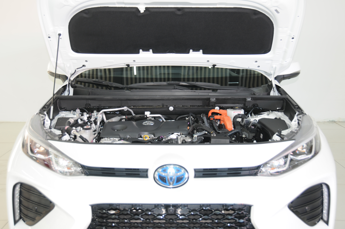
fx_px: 402
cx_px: 172
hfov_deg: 46.4
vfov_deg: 31.8
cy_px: 114
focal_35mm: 42
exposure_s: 1/10
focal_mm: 28
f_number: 4.8
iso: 200
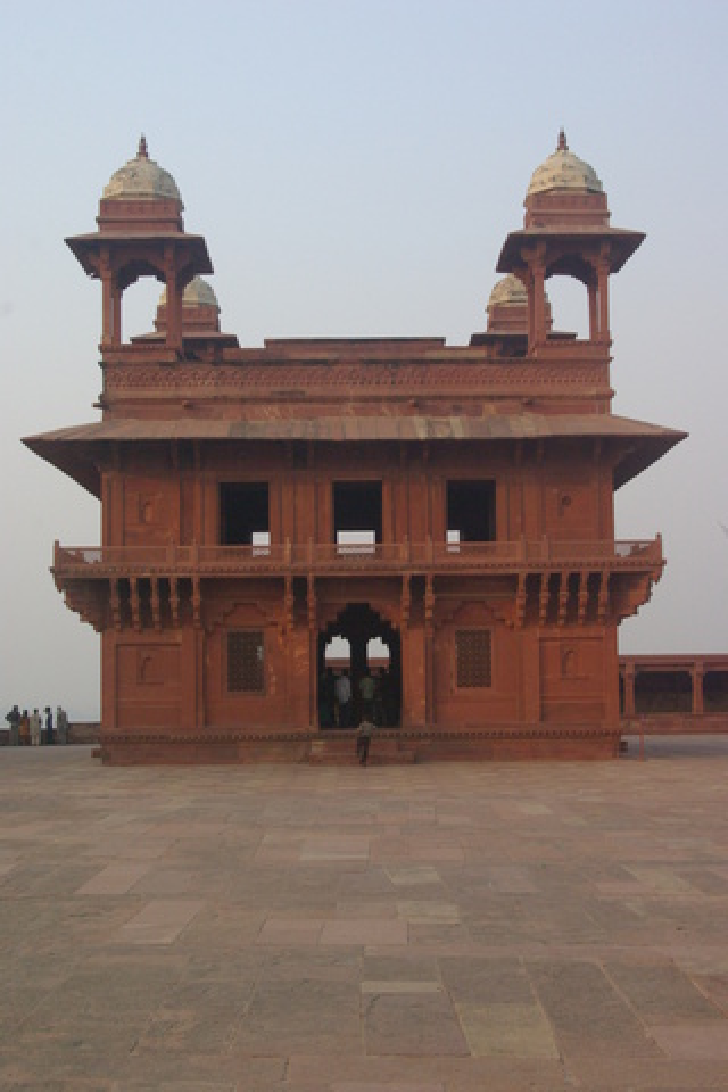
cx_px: 364
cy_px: 546
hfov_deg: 27.3
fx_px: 1501
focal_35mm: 50
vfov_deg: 40.0
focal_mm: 33
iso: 800
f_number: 8
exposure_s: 1/180
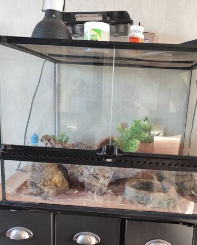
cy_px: 135
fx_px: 226
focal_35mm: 31
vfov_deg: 57.0
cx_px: 122
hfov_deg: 46.8
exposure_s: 1/50
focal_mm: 6.14
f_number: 1.65
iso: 640
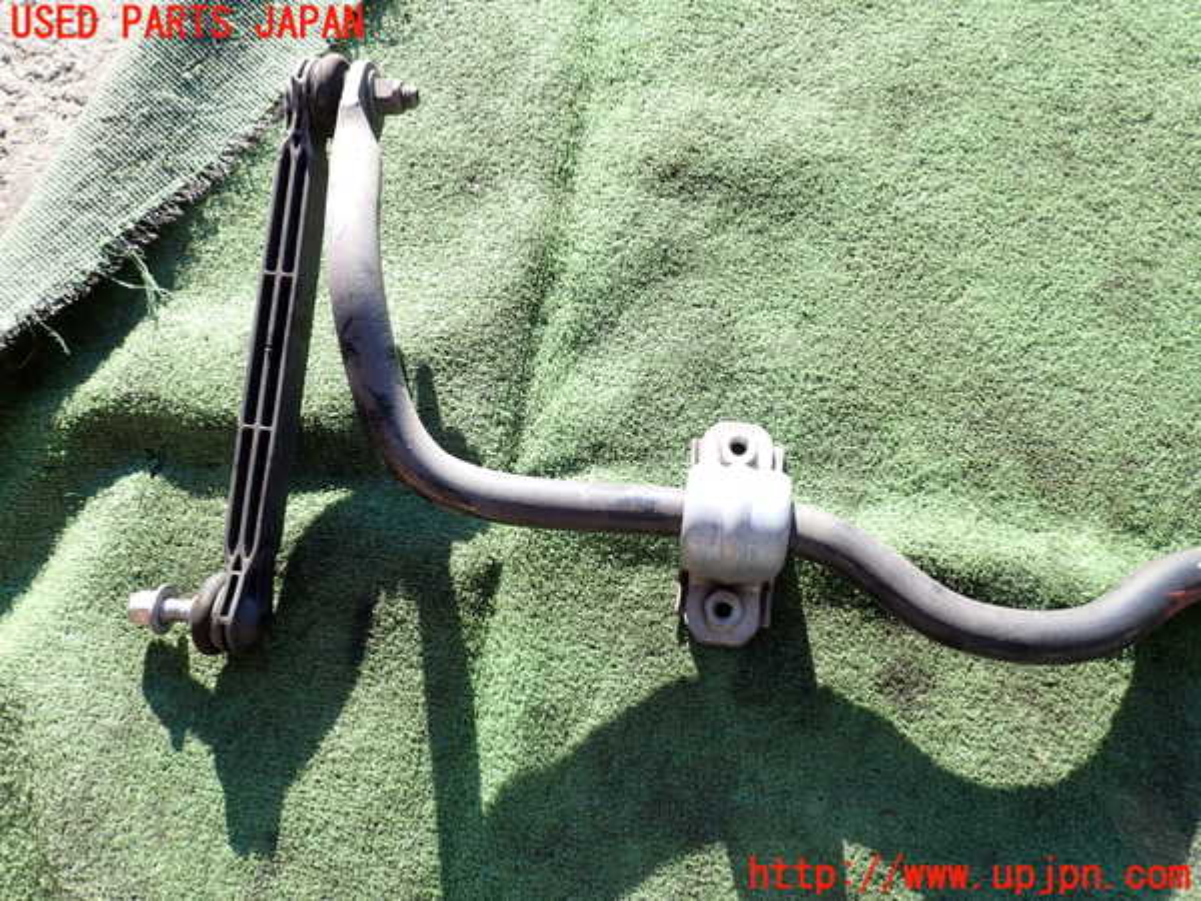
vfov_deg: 54.9
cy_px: 450
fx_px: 867
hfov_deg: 69.4
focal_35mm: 25
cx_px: 600
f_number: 2.8
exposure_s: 1/200
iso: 100
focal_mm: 4.5
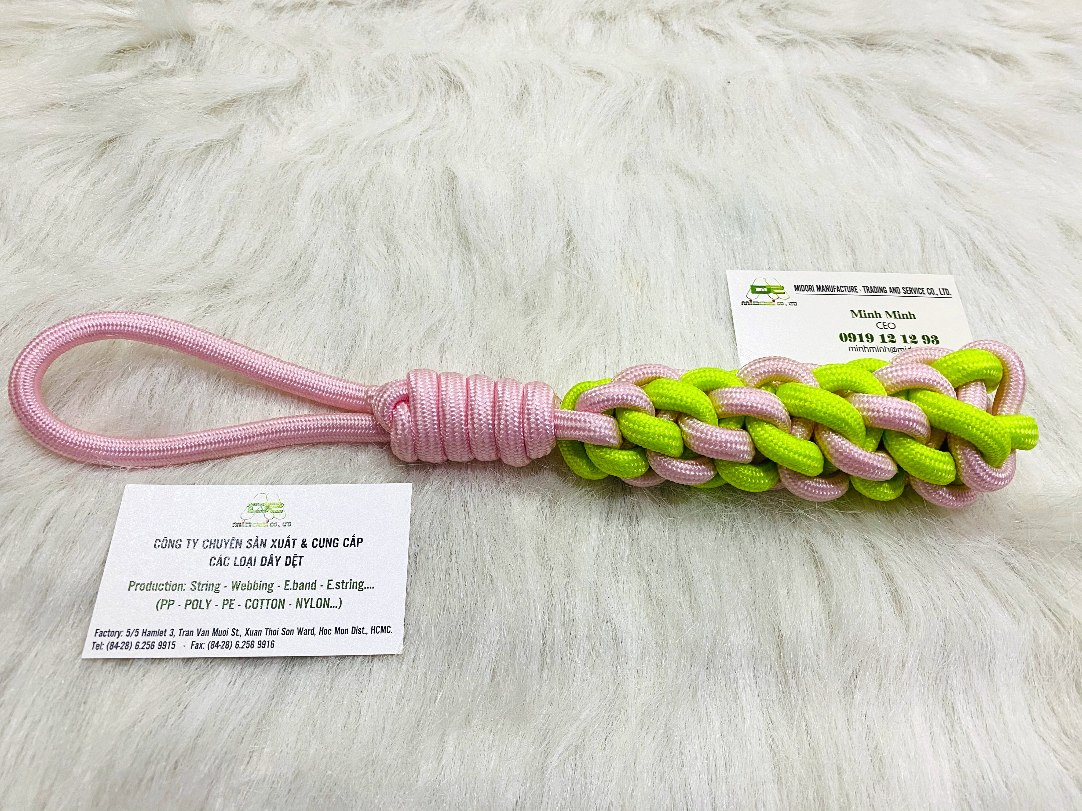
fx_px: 813
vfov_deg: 53.1
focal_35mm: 26
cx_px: 541
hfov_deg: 67.3
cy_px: 406
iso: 100
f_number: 1.8
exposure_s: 1/50
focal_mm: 4.25
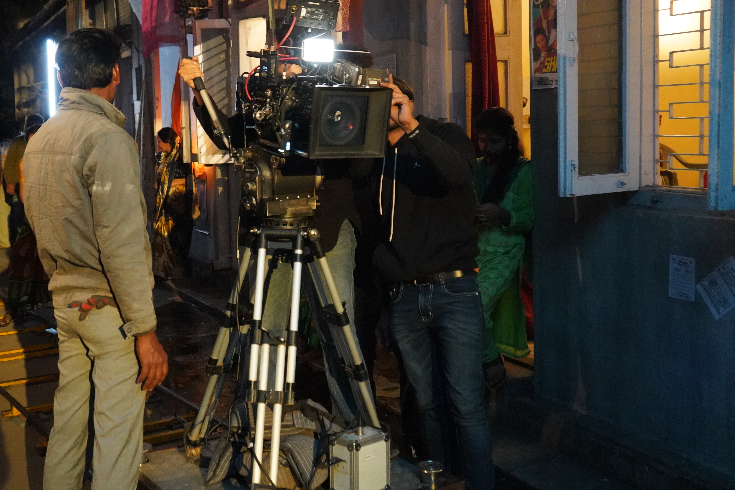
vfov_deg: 31.1
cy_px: 191
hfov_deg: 45.2
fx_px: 878
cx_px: 298
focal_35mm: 43
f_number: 4
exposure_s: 1/125
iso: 12800
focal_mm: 34
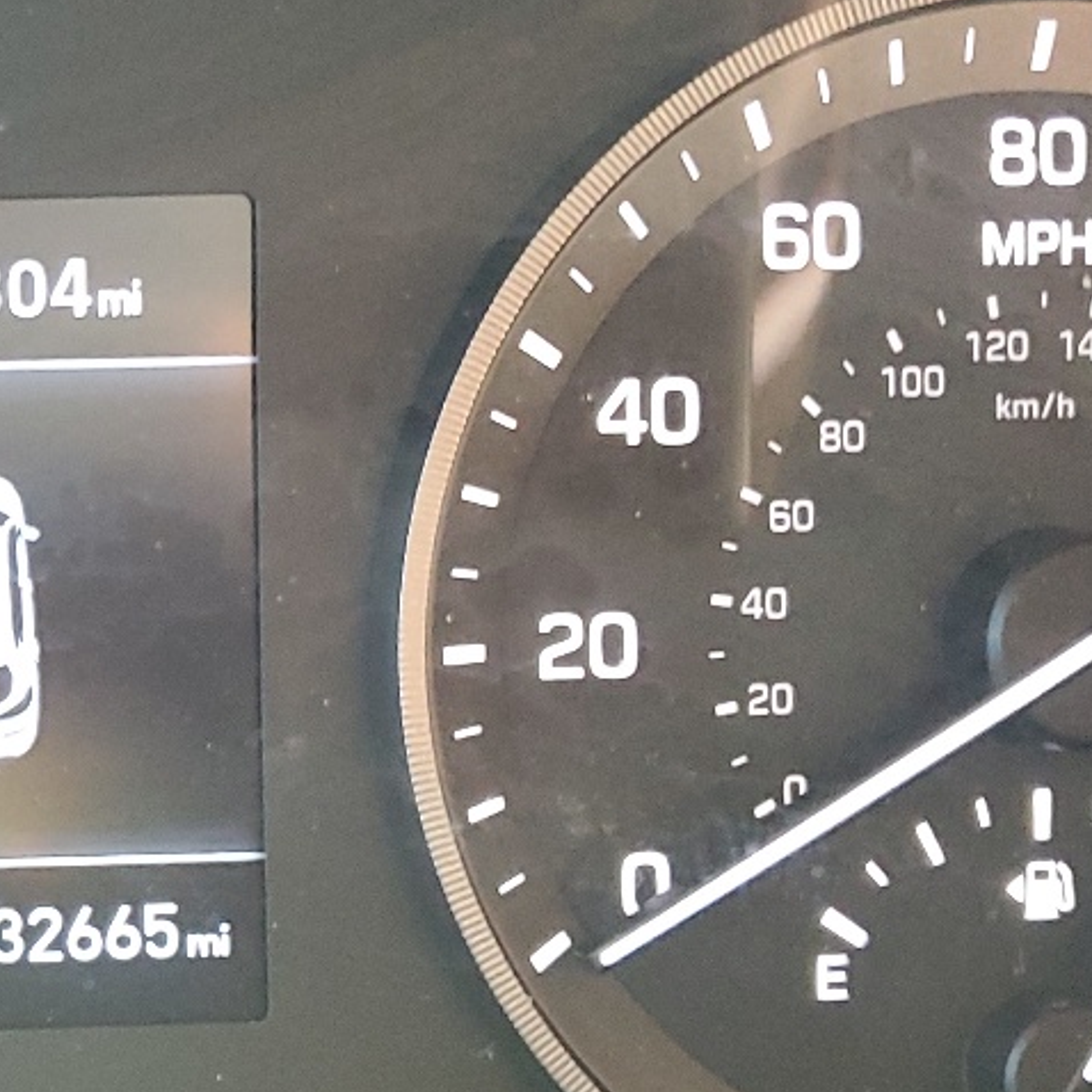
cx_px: -160
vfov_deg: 22.5
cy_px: 608
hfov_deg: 21.2
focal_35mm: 77
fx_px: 2748
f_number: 1.5
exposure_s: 1/60.2
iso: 289
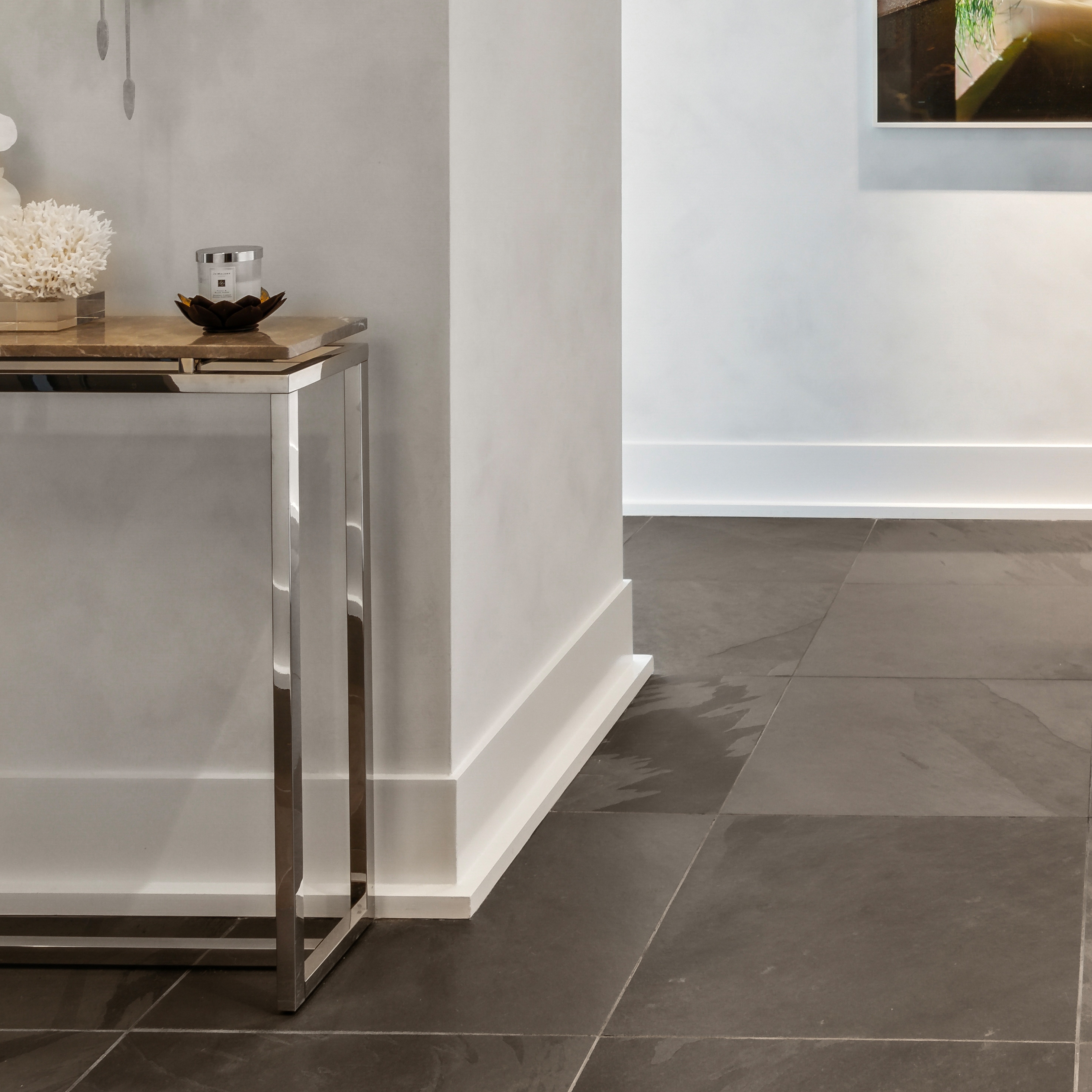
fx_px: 1570
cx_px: 1082
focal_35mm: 44
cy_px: 97
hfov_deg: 34.9
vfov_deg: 35.9
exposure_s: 1/3.33
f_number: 8
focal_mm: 16
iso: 320
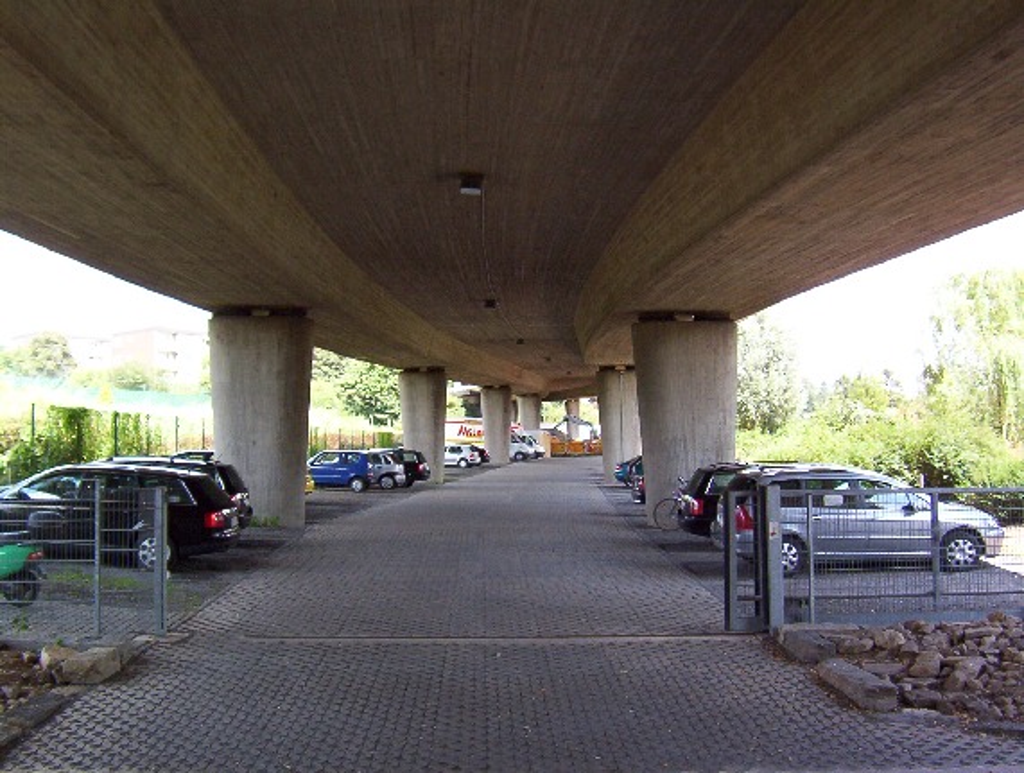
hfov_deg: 51.3
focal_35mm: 36
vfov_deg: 39.8
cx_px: 512
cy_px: 386
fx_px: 1067
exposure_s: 1/213
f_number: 2.76
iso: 100
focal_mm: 5.54
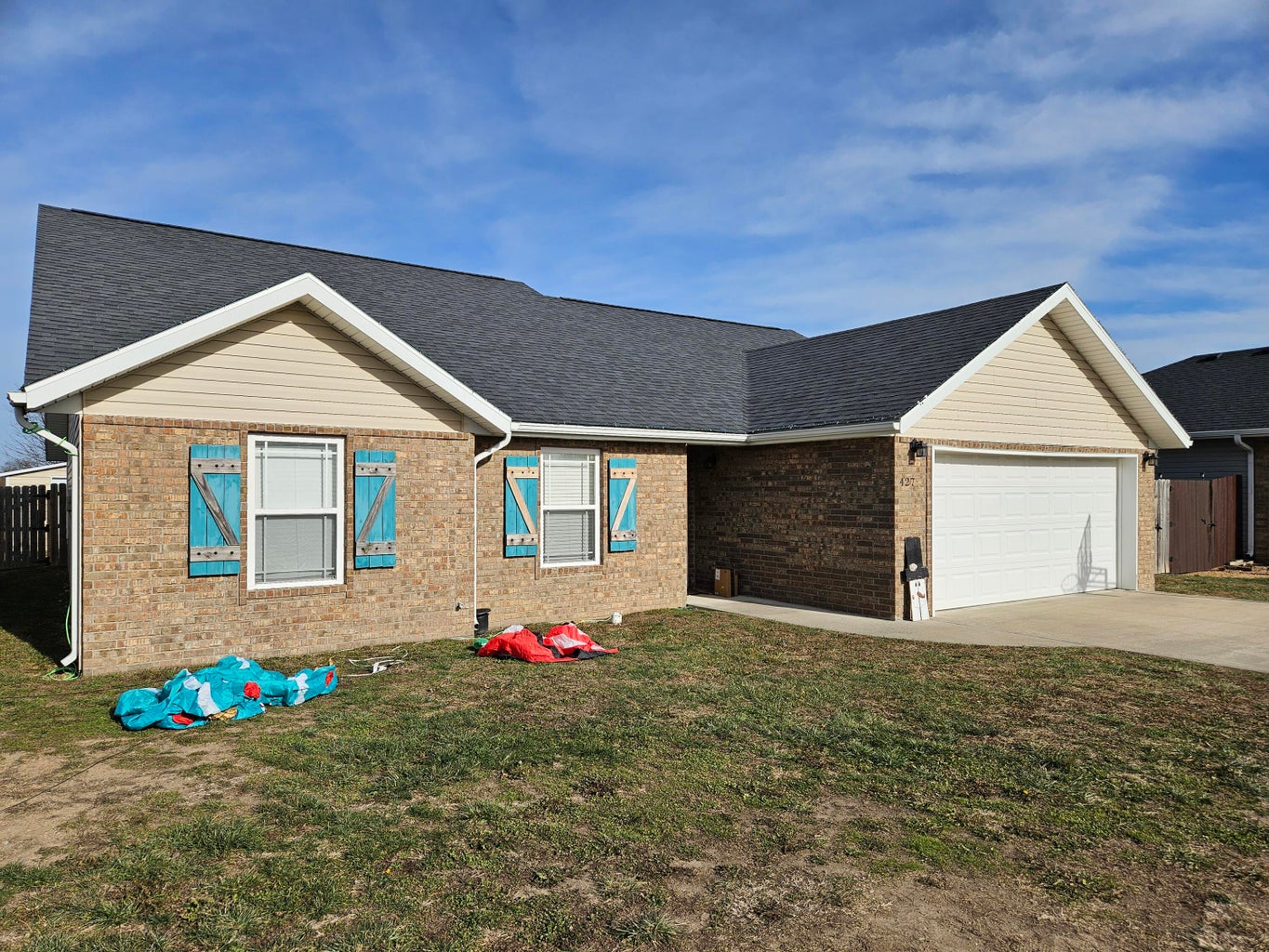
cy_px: 476
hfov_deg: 73.9
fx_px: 843
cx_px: 634
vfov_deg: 58.9
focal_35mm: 23
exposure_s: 1/3273
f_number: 1.8
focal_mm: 5.4
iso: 25
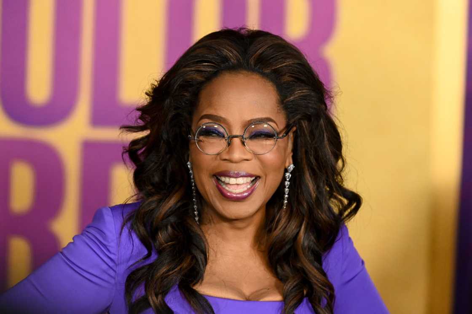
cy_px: 157
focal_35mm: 195
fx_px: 2555
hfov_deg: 10.6
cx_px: 236
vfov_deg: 7.0
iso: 4000
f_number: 4
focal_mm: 195
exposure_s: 1/400
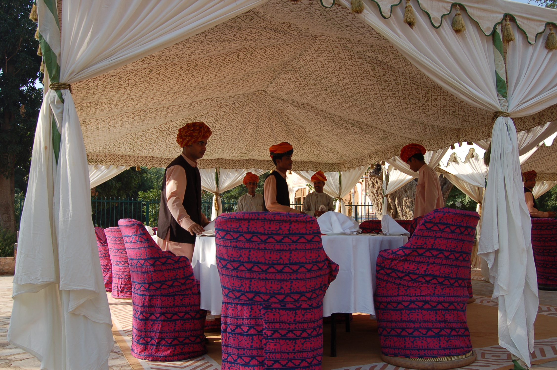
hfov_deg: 57.3
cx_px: 278
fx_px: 510
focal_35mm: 33
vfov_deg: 39.8
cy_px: 185
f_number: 8
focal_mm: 22
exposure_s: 1/250
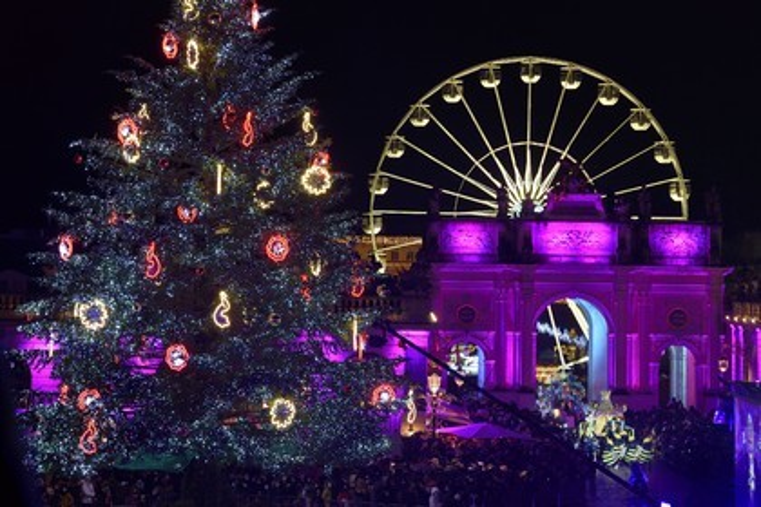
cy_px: 254
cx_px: 380
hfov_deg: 19.5
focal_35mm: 105
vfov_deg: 13.0
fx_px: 2219
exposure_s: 1/25
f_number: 7.1
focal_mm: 105
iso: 1600
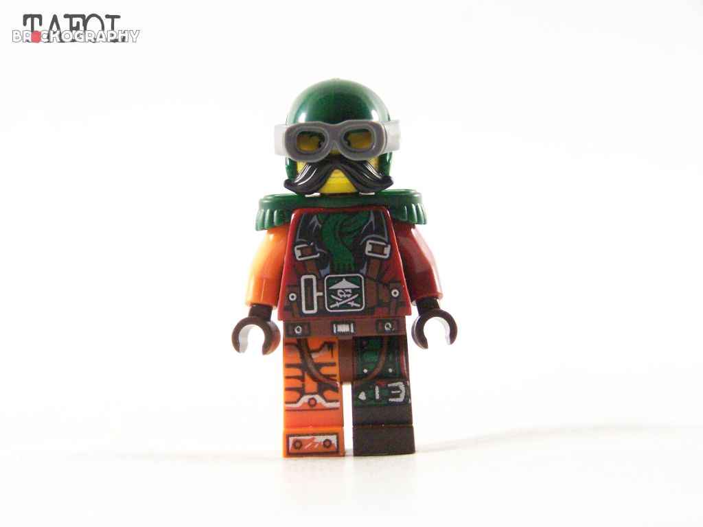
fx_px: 2132
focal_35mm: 105
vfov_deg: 14.1
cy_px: 264
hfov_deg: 18.7
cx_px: 352
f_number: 3.2
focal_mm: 17.5
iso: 400
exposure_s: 1/60
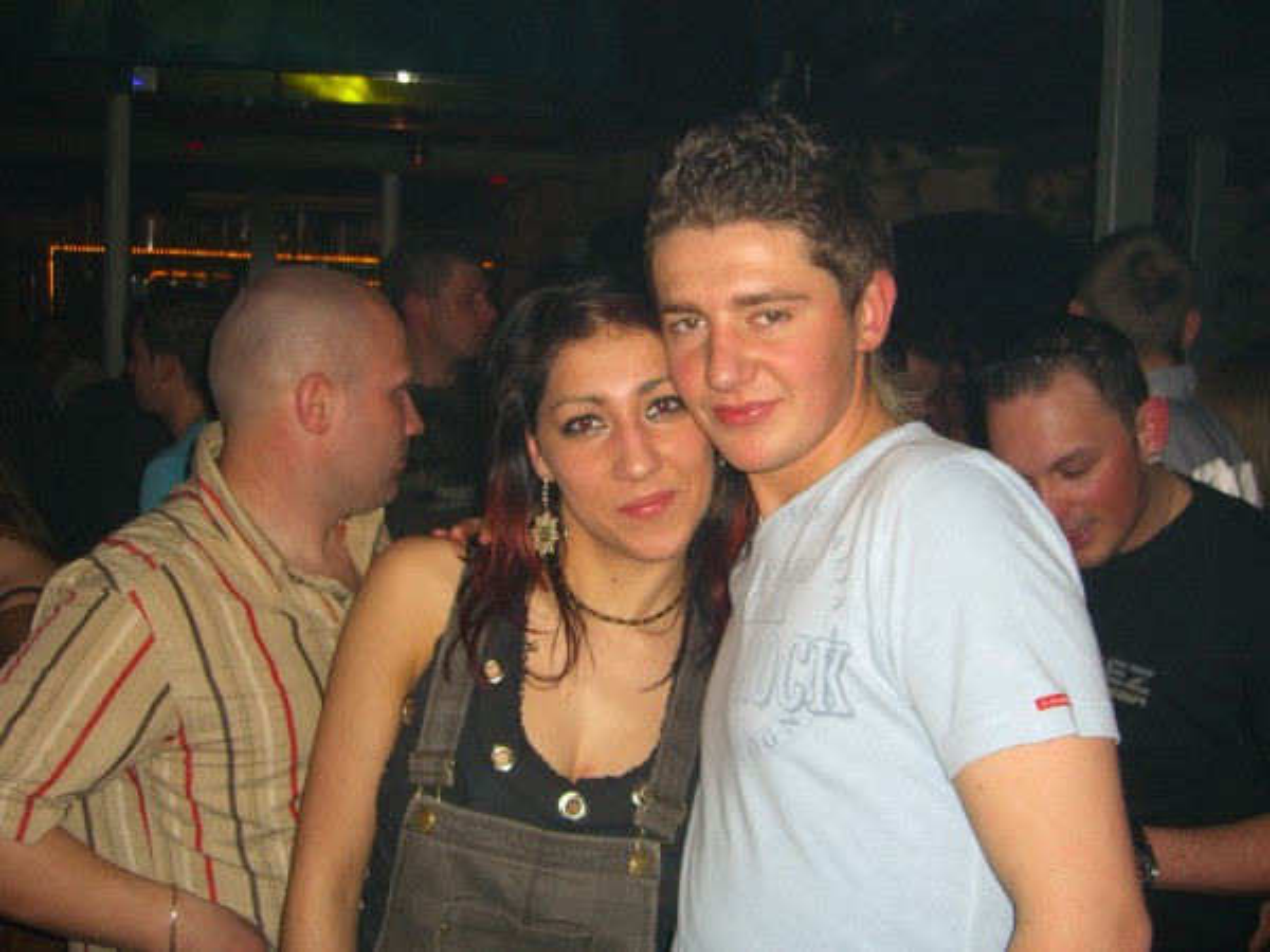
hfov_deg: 49.0
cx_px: 635
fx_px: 1394
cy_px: 476
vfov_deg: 37.7
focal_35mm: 38
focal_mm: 7.9
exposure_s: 1/60
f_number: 2.8
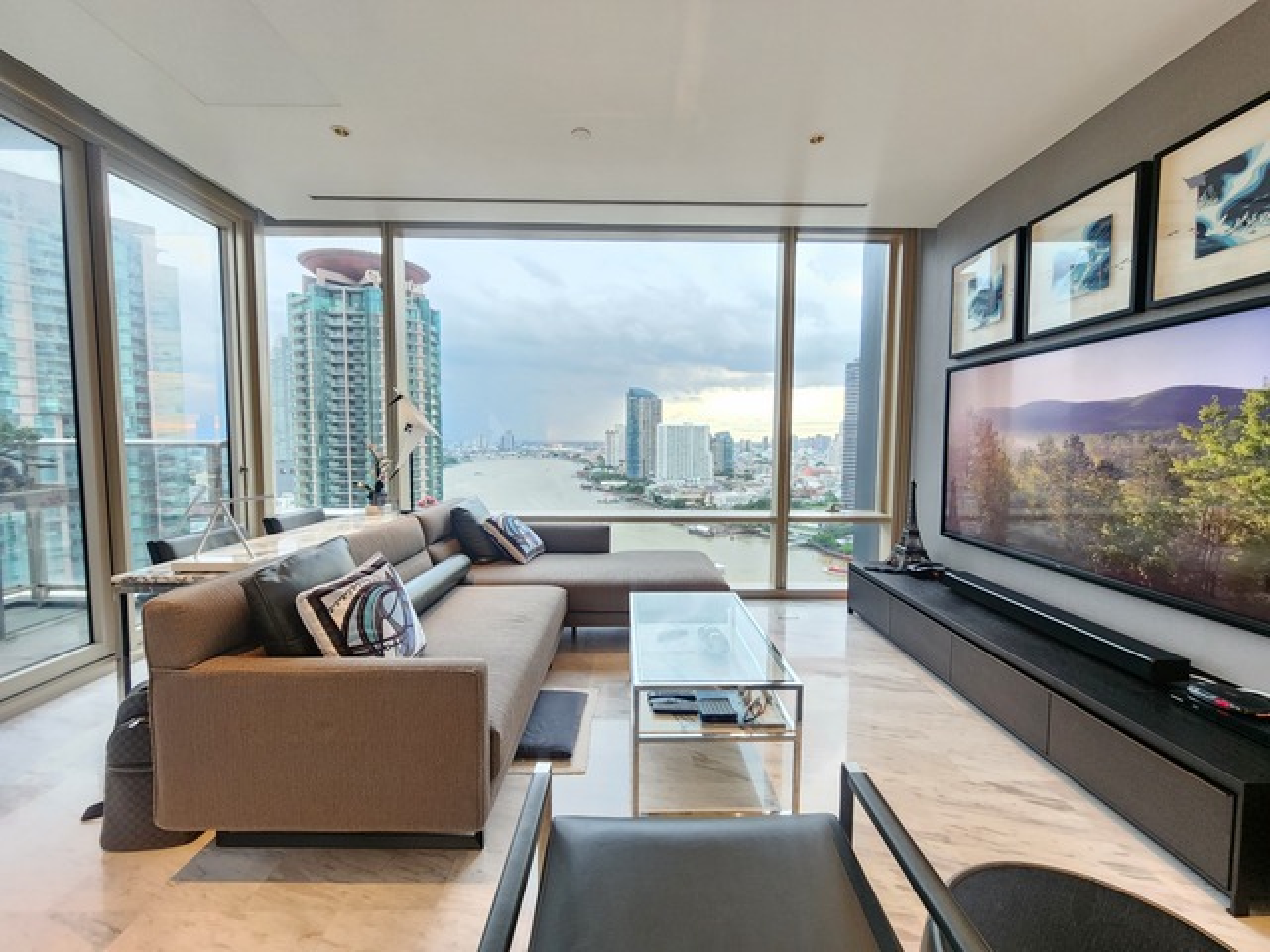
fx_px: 477
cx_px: 635
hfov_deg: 106.2
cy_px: 476
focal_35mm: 13
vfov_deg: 89.9
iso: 400
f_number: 2.2
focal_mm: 2.2
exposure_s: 1/33
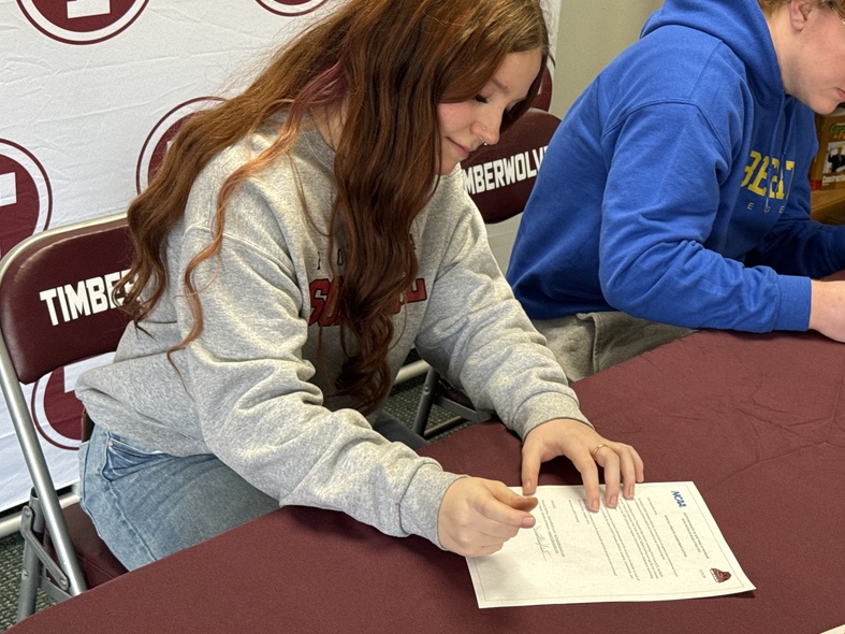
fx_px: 1489
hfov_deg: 31.5
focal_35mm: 61
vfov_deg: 24.0
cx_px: 534
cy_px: 294
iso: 125
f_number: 1.78
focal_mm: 6.76
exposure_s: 1/60
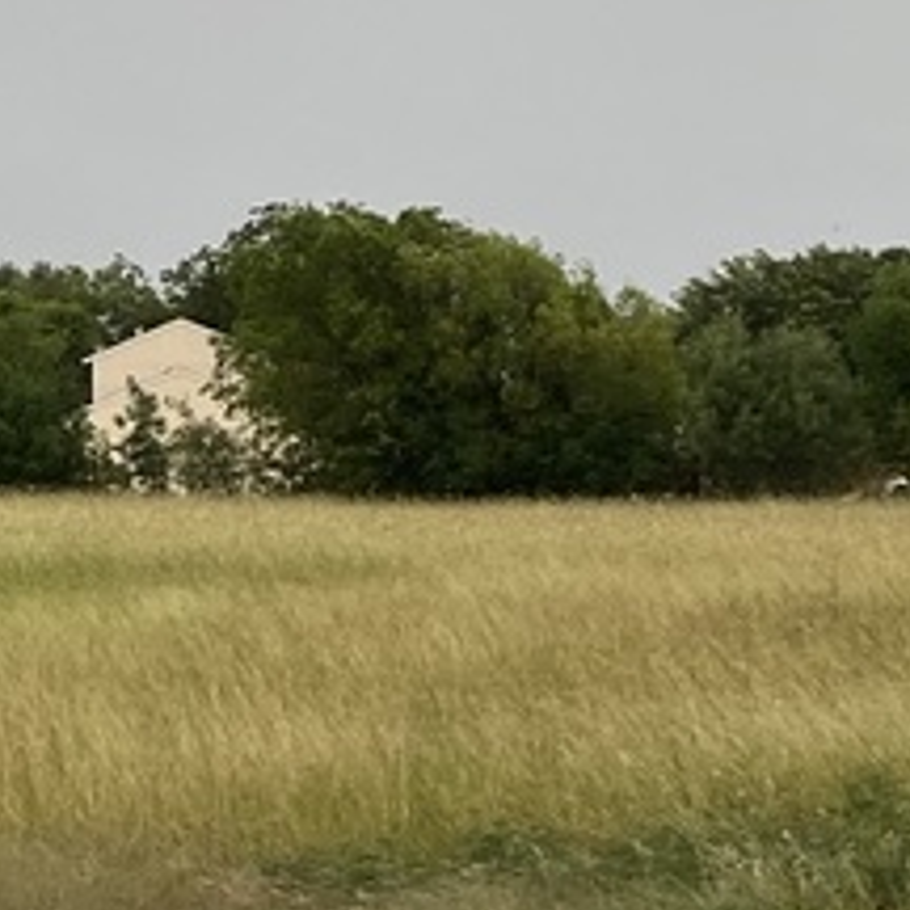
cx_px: -388
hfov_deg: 11.0
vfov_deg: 11.4
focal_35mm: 153
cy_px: 518
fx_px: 4551
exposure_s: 1/122
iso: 64
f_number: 1.8
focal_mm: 4.25
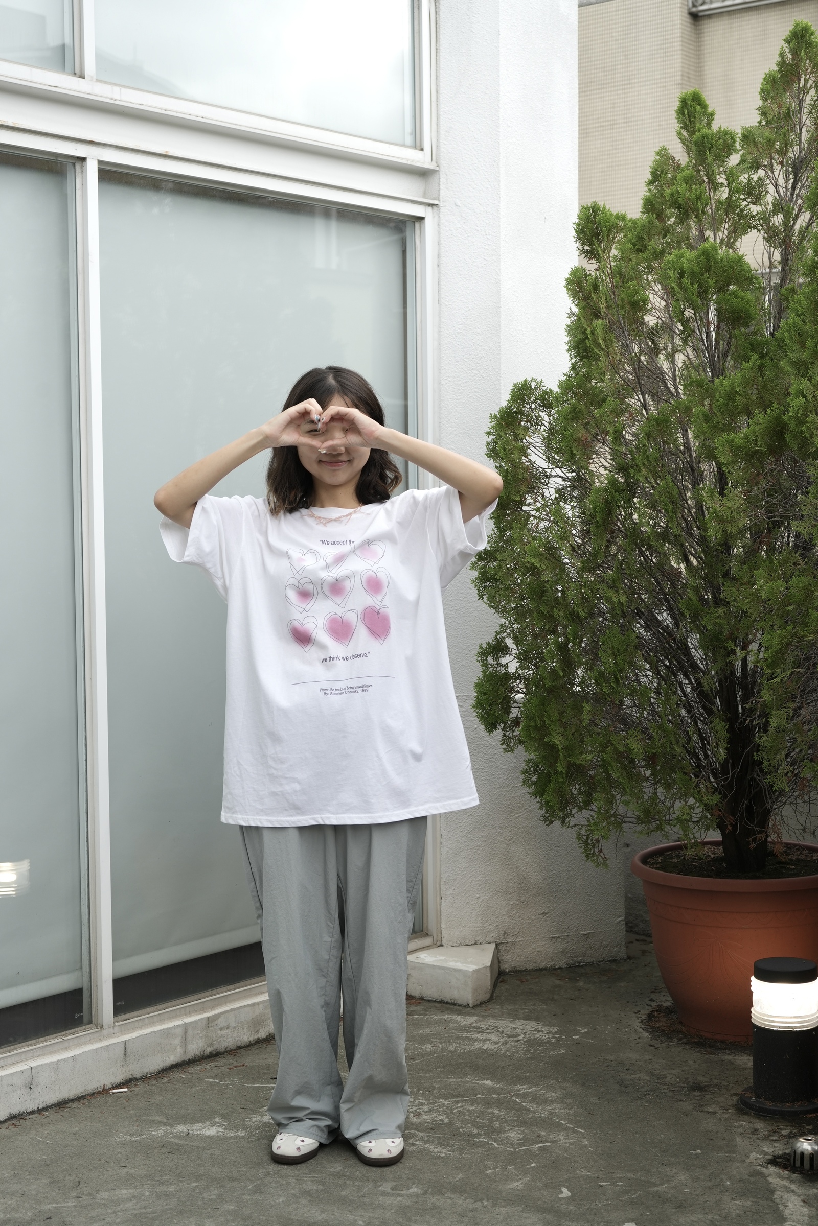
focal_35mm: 60
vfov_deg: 33.4
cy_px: 613
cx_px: 409
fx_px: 2045
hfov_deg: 22.6
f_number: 6.3
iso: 250
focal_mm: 60
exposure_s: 1/60
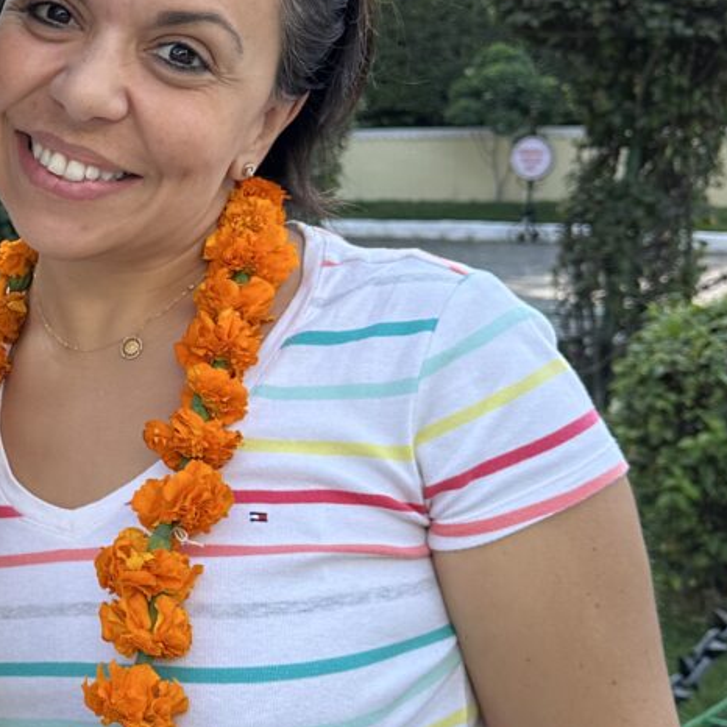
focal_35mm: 68
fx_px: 1616
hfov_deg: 23.5
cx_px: -106
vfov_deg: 25.4
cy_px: 391
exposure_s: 1/1019
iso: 80
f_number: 1.78
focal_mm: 6.86
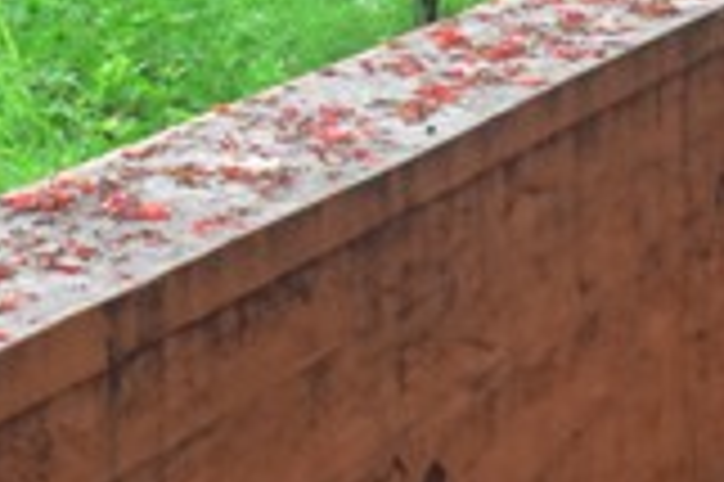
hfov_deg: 13.0
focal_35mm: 153
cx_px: 913
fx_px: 3074
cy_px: -637
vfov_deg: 8.3
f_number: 11
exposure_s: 1/100
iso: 640
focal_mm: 24
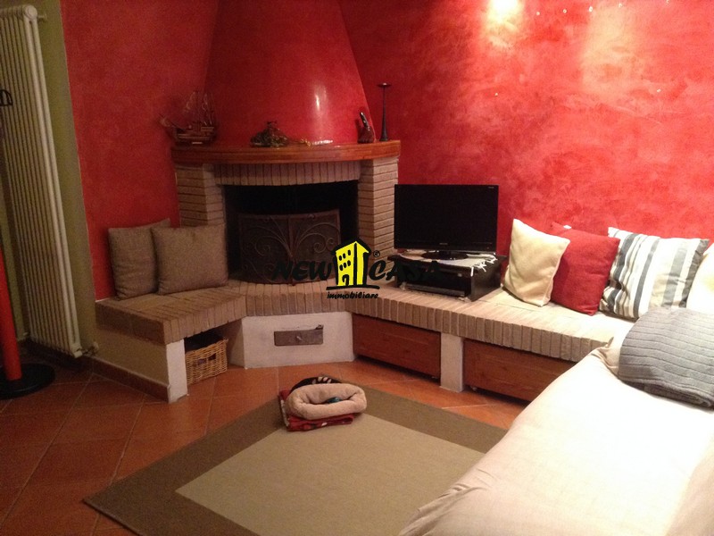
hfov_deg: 55.4
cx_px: 357
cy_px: 268
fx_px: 681
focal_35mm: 33
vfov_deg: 42.9
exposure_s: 1/17
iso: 400
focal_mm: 3.3
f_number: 2.4
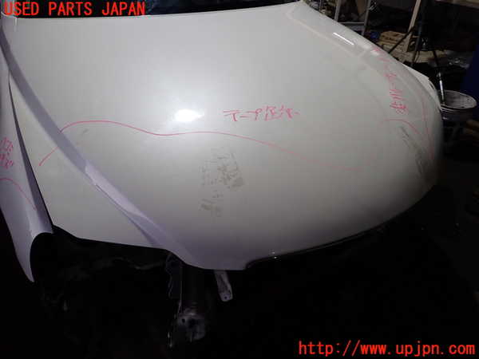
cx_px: 240
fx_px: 346
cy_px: 180
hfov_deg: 69.4
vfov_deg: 54.9
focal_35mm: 25
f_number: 2
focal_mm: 4.5
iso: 200
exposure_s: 1/60
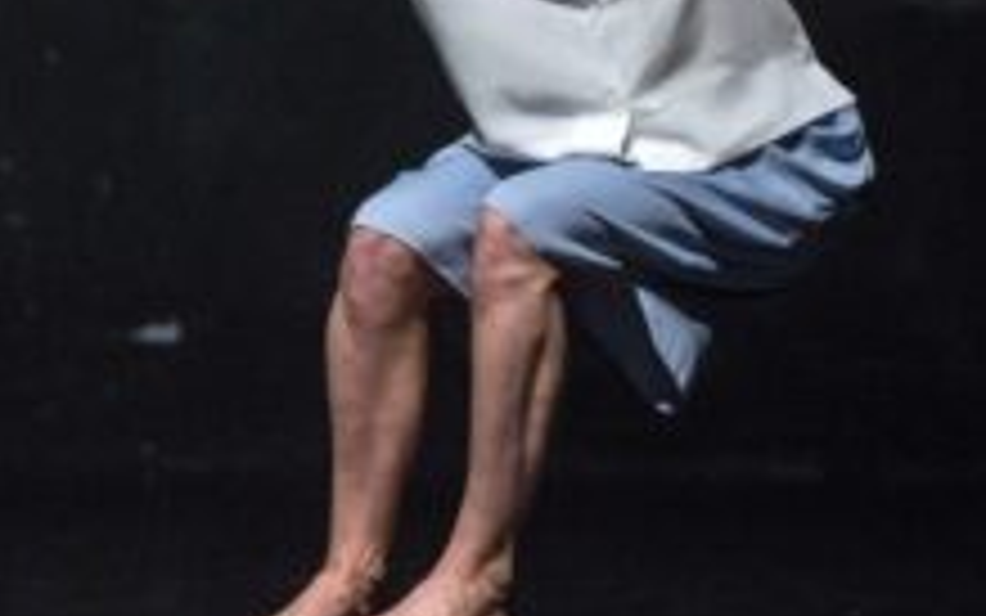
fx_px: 15966
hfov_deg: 3.5
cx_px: -185
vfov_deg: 2.2
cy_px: -418
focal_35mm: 594
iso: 5000
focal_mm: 160
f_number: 2.8
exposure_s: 1/320
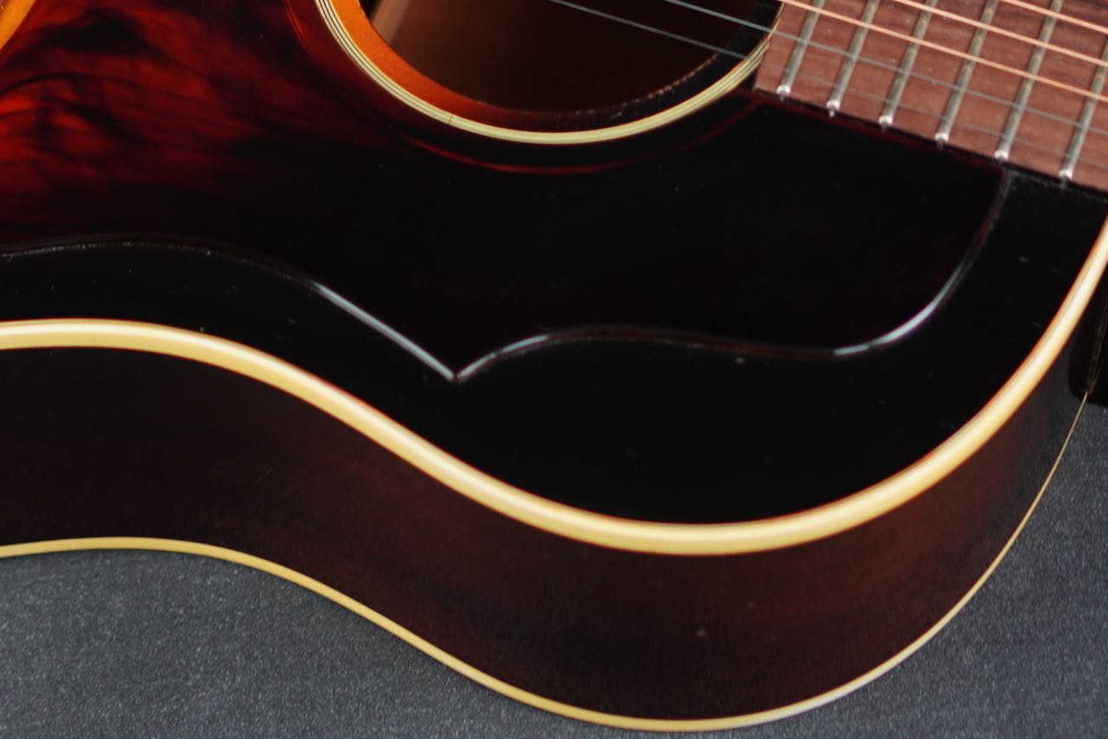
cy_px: -50
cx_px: 178
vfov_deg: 11.1
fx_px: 3761
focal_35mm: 122
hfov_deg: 16.6
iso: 100
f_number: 2
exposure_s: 1/60
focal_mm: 35
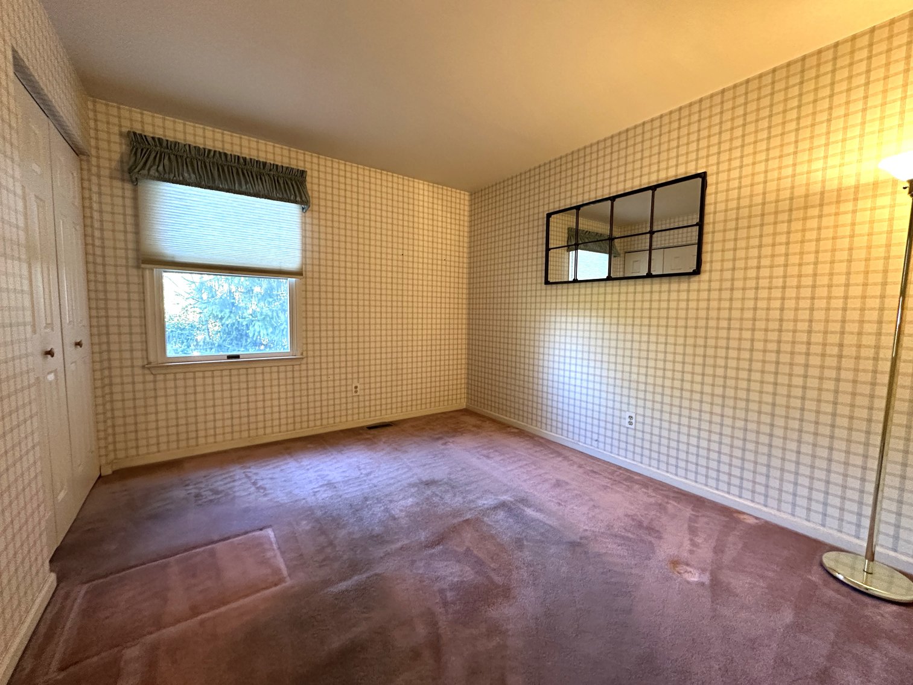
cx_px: 456
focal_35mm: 14
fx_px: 369
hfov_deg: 102.1
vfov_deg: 85.7
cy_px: 342
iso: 500
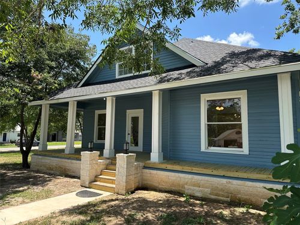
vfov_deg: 56.8
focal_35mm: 24
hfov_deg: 71.6
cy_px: 112
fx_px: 208
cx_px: 150
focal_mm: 6.86
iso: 80
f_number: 1.78
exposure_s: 1/1517
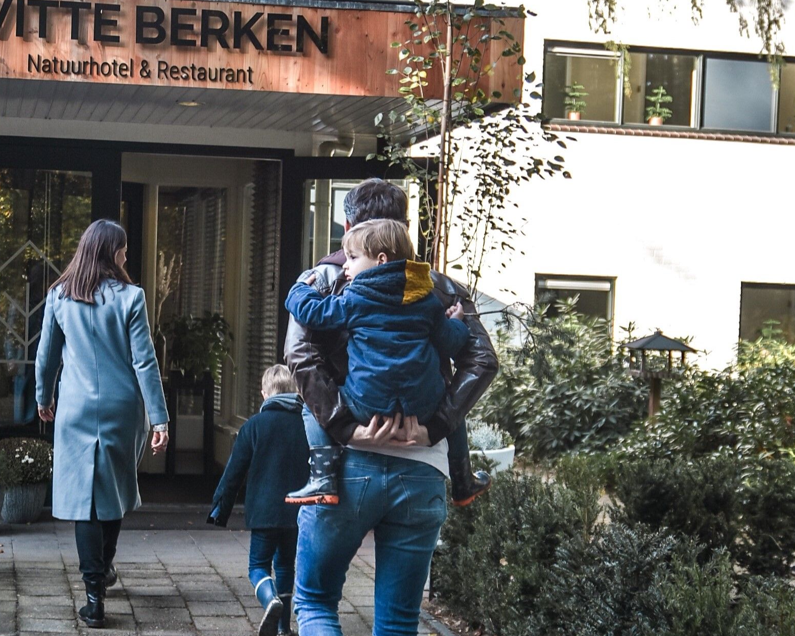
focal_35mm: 47
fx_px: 1106
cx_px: 316
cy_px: 304
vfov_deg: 32.1
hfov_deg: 39.4
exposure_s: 1/320
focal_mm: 26
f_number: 2.8
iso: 100
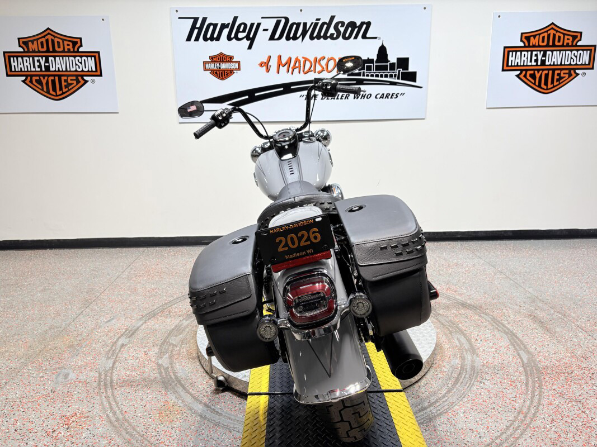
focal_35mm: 26
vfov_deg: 53.1
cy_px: 224
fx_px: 448
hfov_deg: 67.3
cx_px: 298
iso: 32
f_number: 1.6
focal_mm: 5.96
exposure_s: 1/120
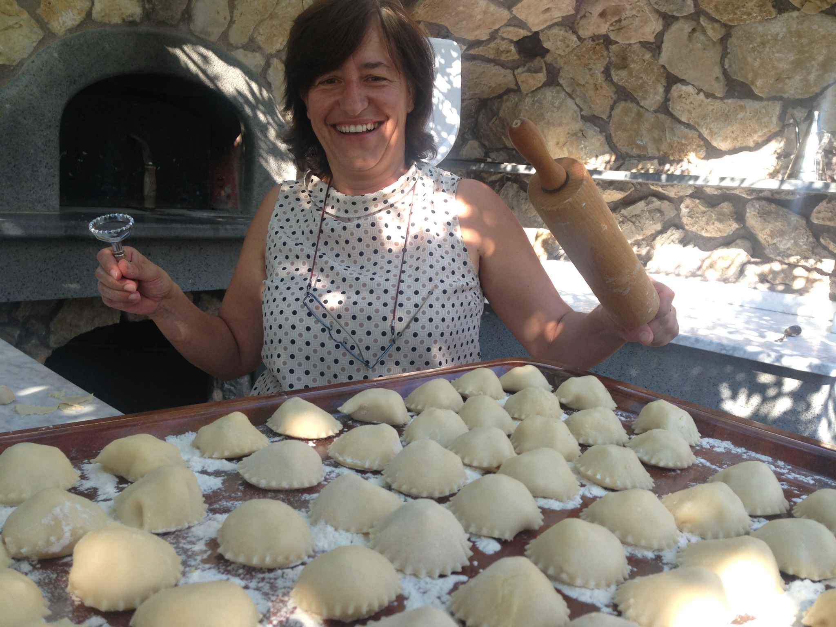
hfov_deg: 55.4
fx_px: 797
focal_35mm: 33
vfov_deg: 42.9
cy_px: 314
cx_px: 418
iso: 50
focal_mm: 4.12
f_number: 2.4
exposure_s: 1/162
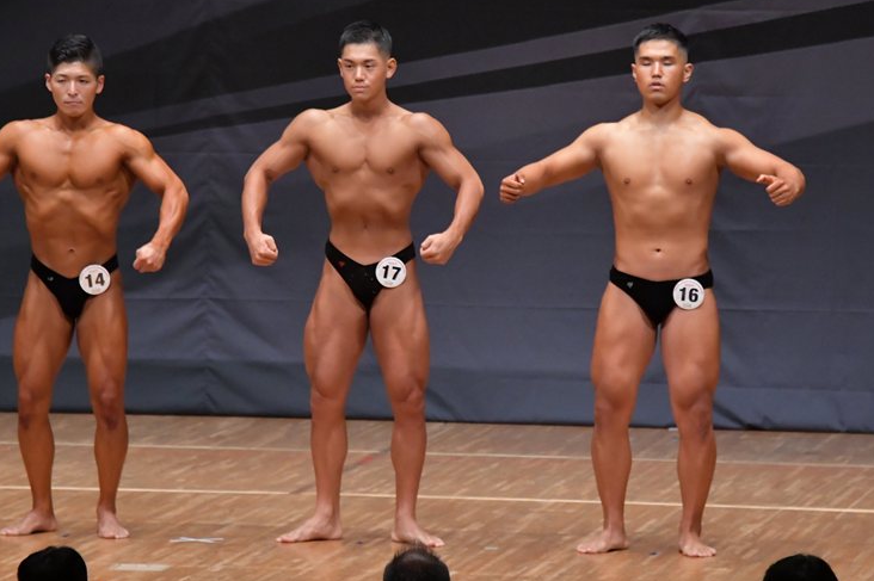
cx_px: 453
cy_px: 291
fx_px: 6939
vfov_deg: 4.8
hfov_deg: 7.2
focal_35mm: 286
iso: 6400
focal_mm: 180
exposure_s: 1/400
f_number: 5.6
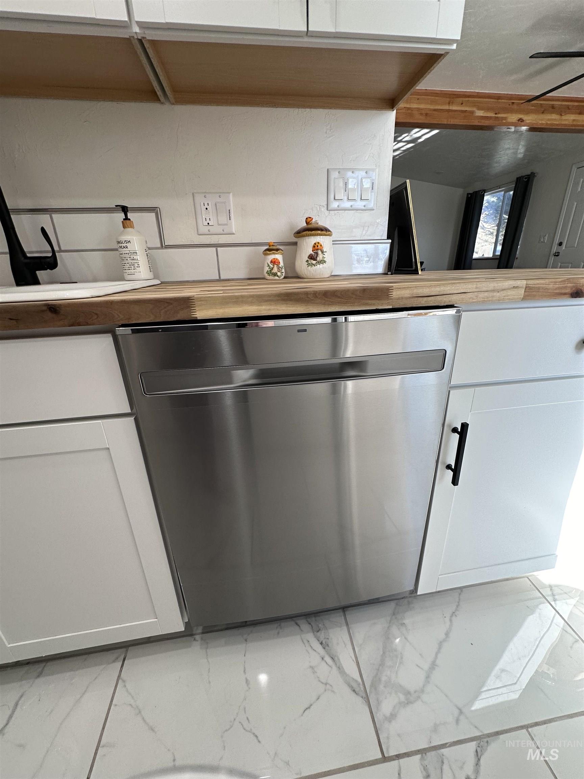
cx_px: 292
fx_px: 315
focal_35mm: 14
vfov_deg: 102.1
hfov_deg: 85.7
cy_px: 390
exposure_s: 1/120
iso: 80
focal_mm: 2.22
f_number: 2.2
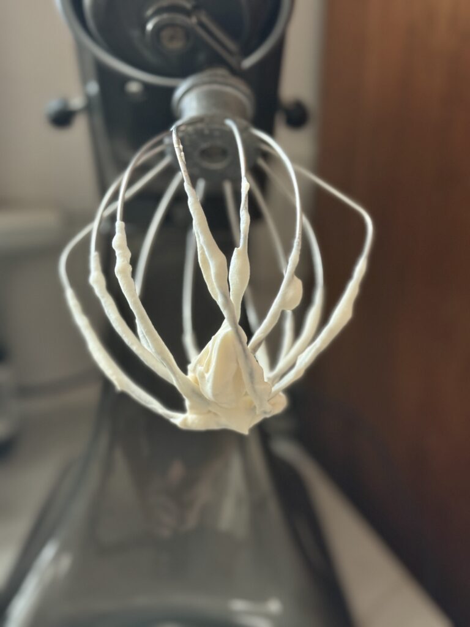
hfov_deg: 30.3
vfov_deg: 39.7
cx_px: 235
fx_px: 869
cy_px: 314
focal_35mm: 48
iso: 640
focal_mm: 6.76
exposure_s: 1/30
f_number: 1.78
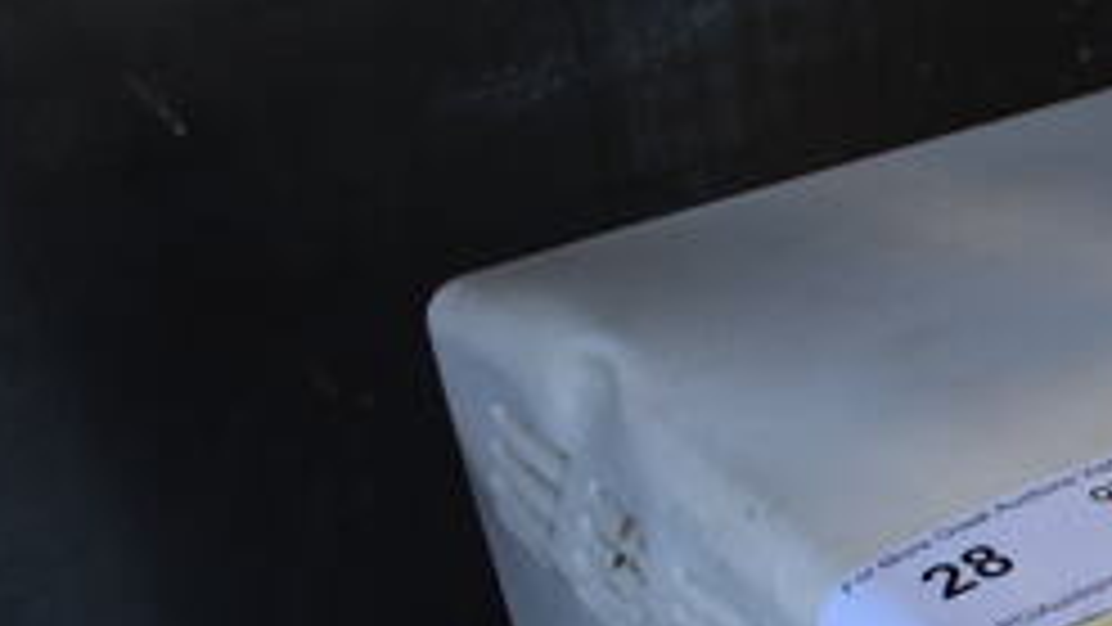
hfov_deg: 26.9
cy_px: 766
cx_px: 1315
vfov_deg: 16.5
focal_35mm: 70
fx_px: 2064
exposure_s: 1/30
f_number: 3.5
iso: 140
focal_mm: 18
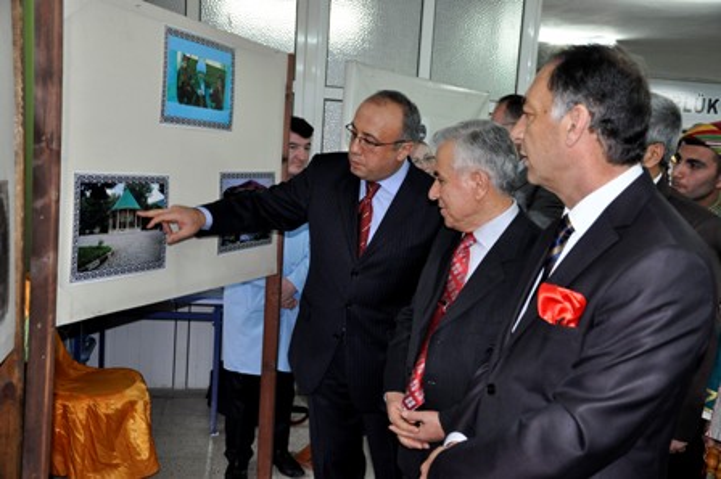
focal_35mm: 38
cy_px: 240
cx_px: 360
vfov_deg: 35.4
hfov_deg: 51.3
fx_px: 750
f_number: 4
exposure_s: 1/60
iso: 800
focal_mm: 25
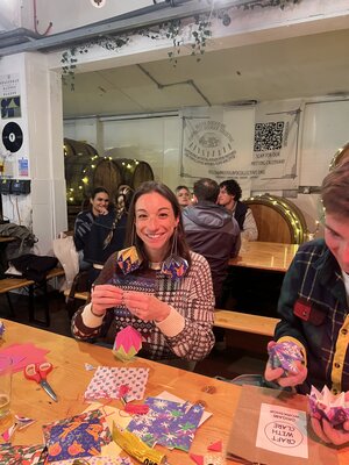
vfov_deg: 67.3
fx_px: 350
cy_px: 232
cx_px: 174
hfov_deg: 53.1
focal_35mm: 26
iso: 500
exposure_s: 1/33
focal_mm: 5.7
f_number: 1.5
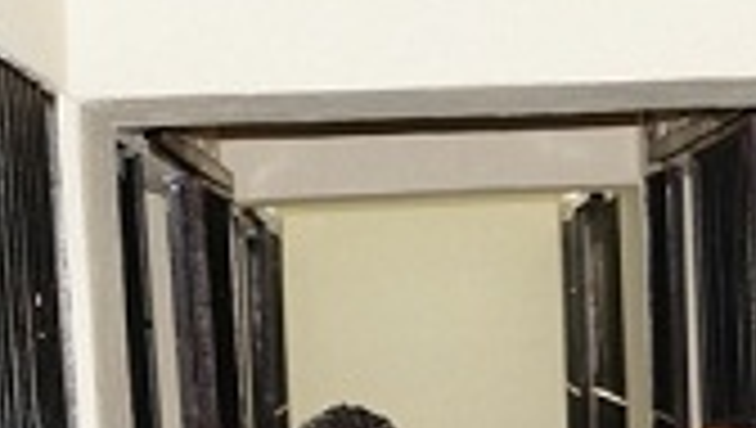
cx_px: 531
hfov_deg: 19.0
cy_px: 613
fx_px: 2248
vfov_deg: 10.5
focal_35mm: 112
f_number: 6.3
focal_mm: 24
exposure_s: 1/60
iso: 800
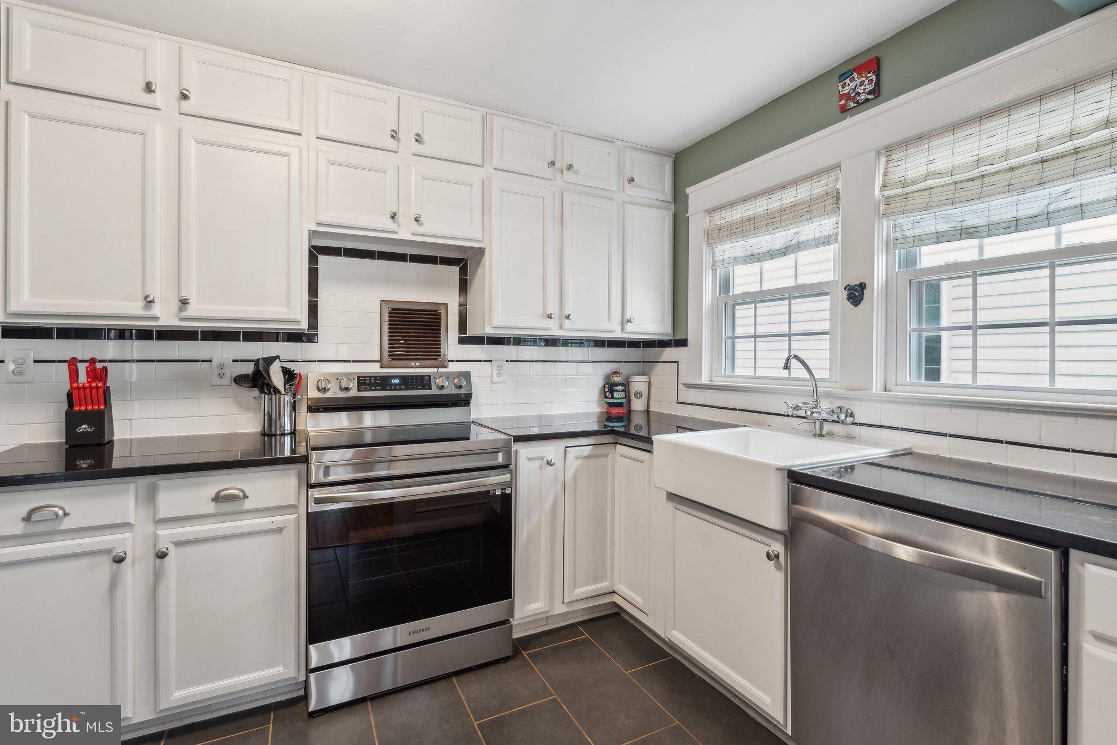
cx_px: 558
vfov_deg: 72.0
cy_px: 372
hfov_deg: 95.0
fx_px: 512
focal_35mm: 16
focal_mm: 16.5
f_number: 6.3
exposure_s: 1/2
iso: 125
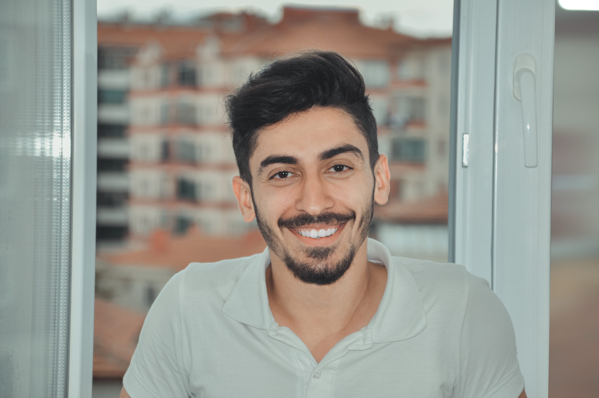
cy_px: 199
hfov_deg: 13.1
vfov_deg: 8.7
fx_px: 2617
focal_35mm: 158
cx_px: 300
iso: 200
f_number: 5.6
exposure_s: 1/100
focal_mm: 105
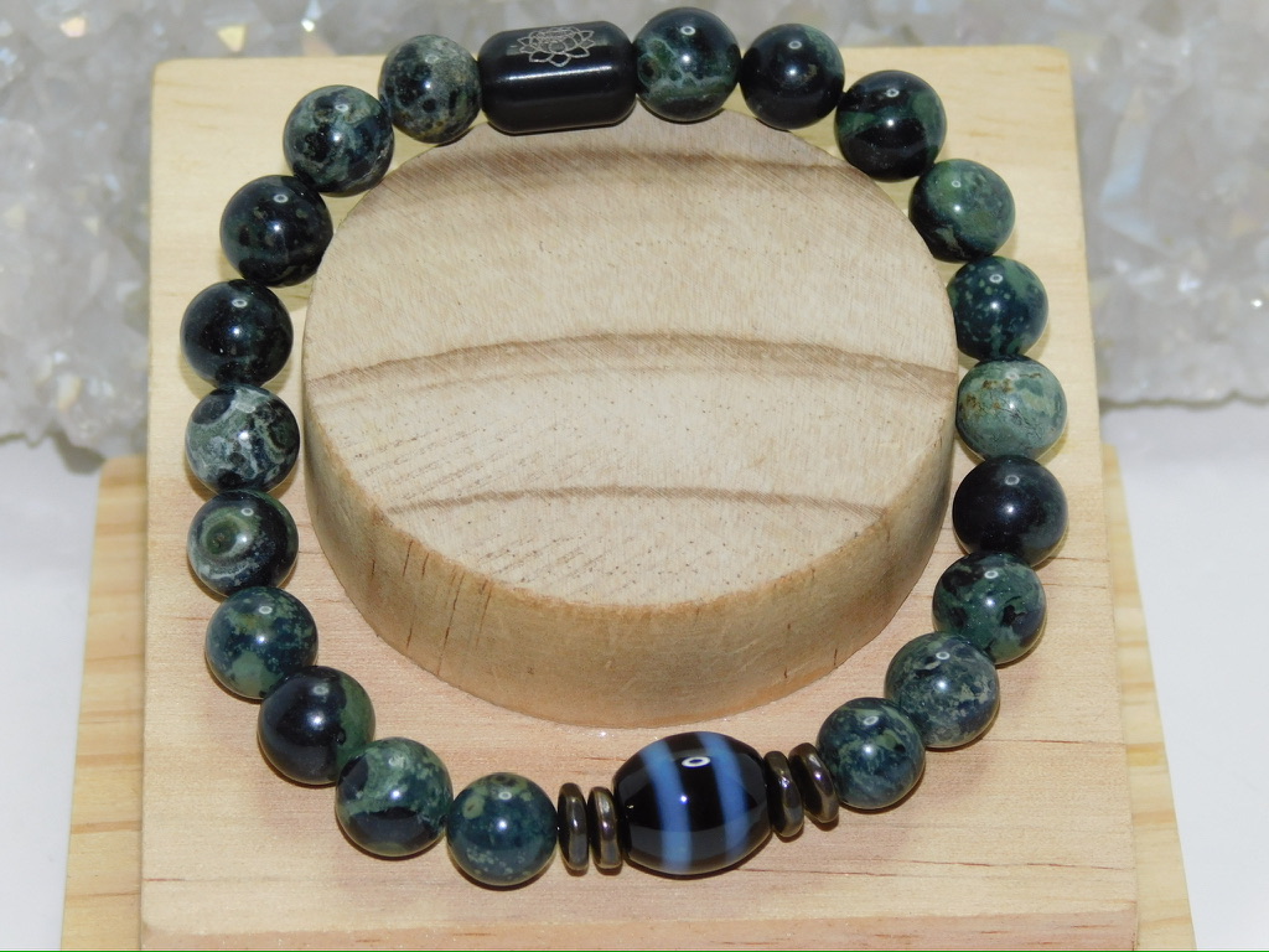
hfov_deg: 9.8
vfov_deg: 7.4
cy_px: 476
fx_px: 7405
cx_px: 634
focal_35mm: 202
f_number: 5.4
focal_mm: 35.9
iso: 200
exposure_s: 1/60
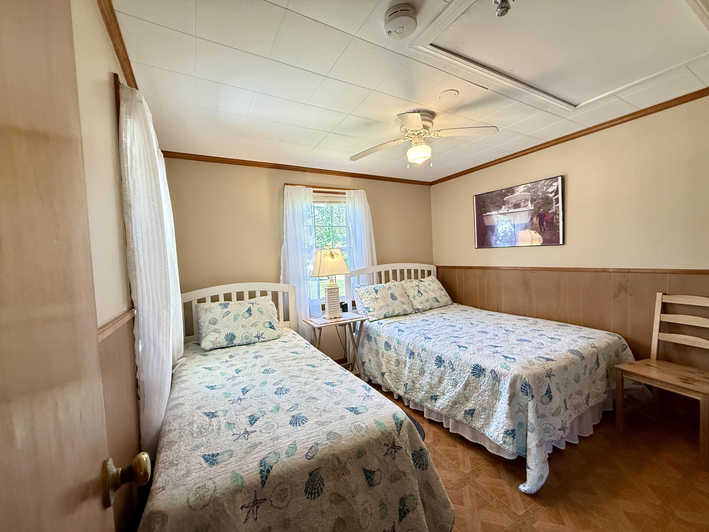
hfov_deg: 102.1
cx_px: 354
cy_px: 266
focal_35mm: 14
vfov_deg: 85.7
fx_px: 287
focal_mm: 2.22
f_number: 2.2
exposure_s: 1/120
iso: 500
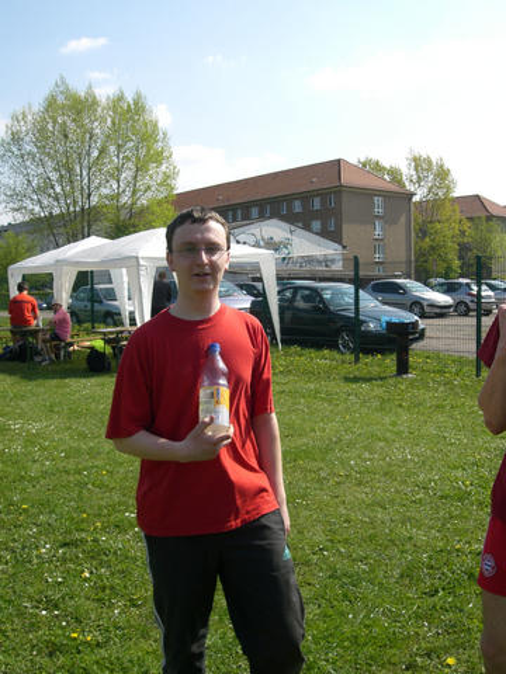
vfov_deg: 49.0
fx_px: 741
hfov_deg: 37.7
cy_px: 337
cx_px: 253
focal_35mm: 38
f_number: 4.4
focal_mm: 6.3
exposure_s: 1/500
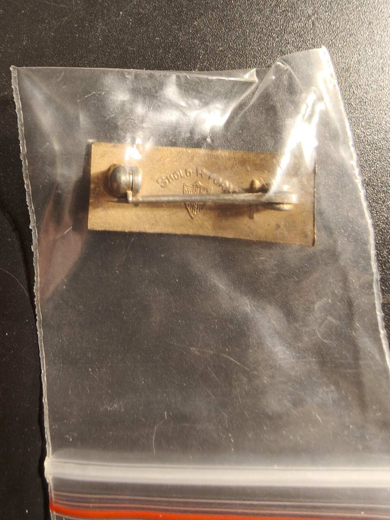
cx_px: 195
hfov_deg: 58.9
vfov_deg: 73.9
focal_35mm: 23
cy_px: 260
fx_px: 346
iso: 200
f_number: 2
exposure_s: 1/50
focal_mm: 2.32
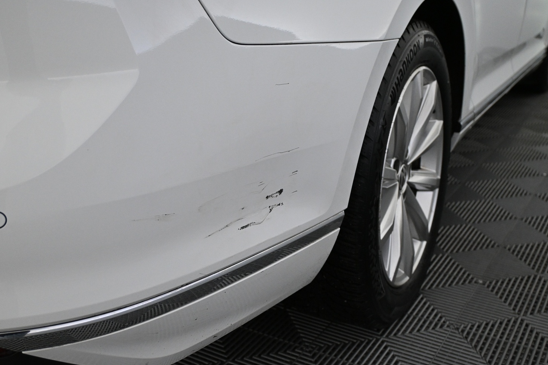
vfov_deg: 32.2
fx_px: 633
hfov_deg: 46.8
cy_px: 180
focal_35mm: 42
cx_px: 264
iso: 1600
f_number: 4.2
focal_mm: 25
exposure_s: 1/160
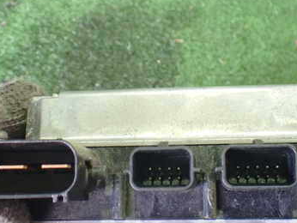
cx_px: 172
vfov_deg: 28.0
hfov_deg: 36.7
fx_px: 446
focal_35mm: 52
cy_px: 127
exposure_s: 1/30
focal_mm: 5.4
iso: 800
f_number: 2.3
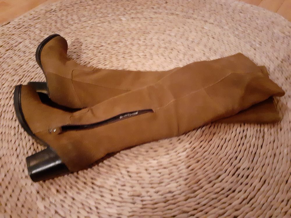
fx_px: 227
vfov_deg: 51.4
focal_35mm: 27
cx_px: 146
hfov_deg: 65.3
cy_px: 109
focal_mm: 3.6
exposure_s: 1/20
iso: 640
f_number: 1.9
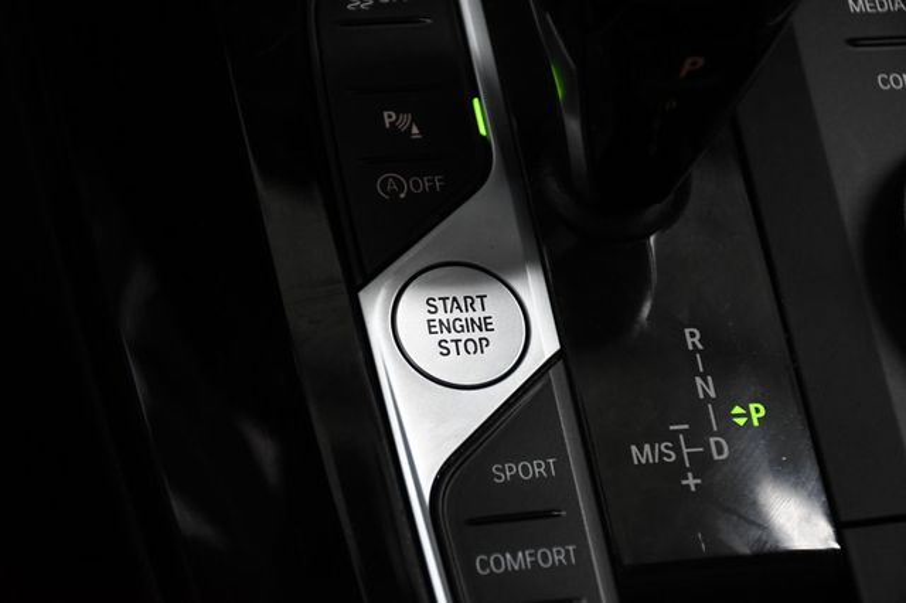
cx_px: 453
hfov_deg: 20.6
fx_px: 2490
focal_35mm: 99
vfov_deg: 13.8
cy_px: 302
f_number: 5.6
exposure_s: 1/500
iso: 2500
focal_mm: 66
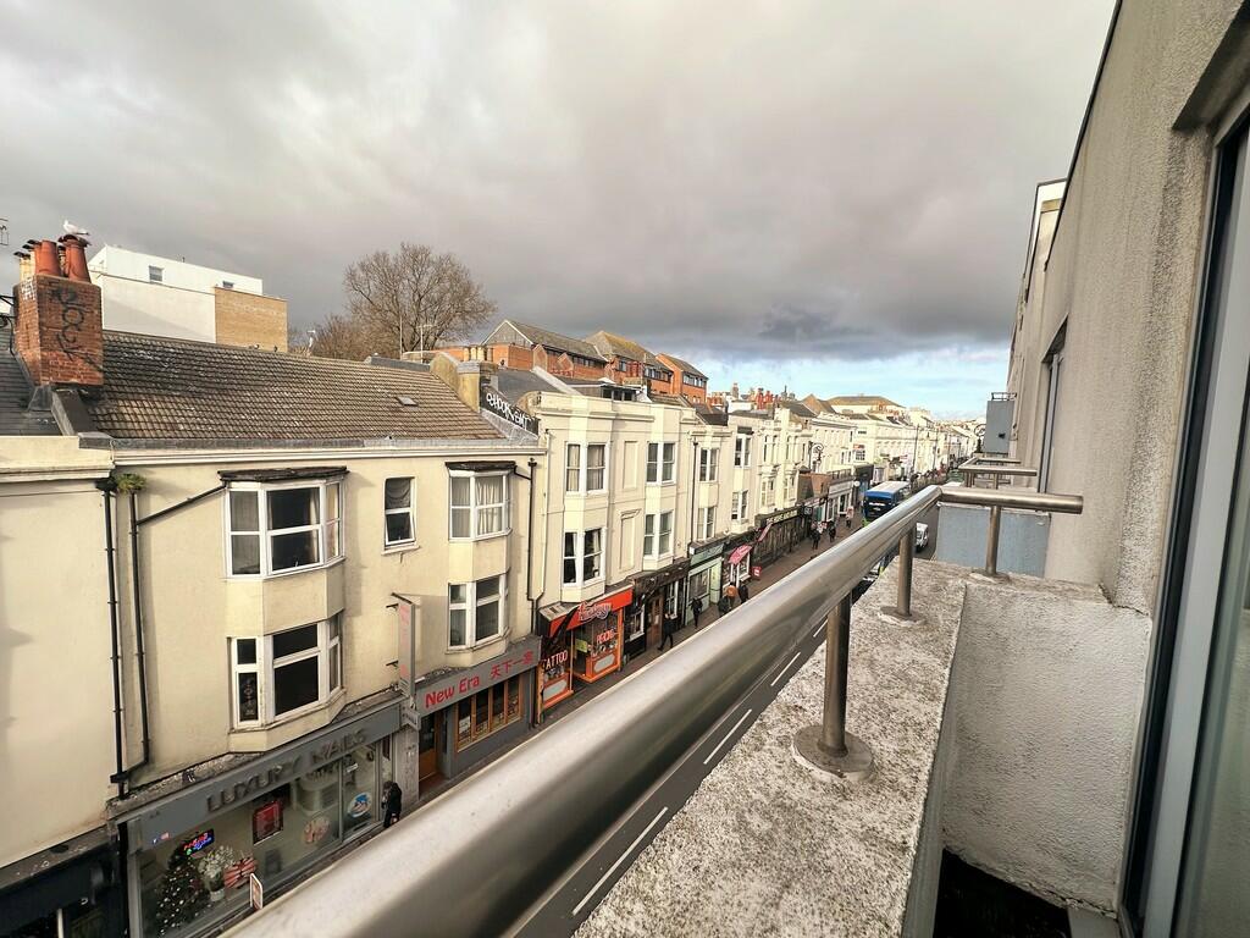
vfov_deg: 85.7
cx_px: 625
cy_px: 469
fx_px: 506
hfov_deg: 102.1
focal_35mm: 14
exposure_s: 1/1383
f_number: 2.2
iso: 50
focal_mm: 2.22
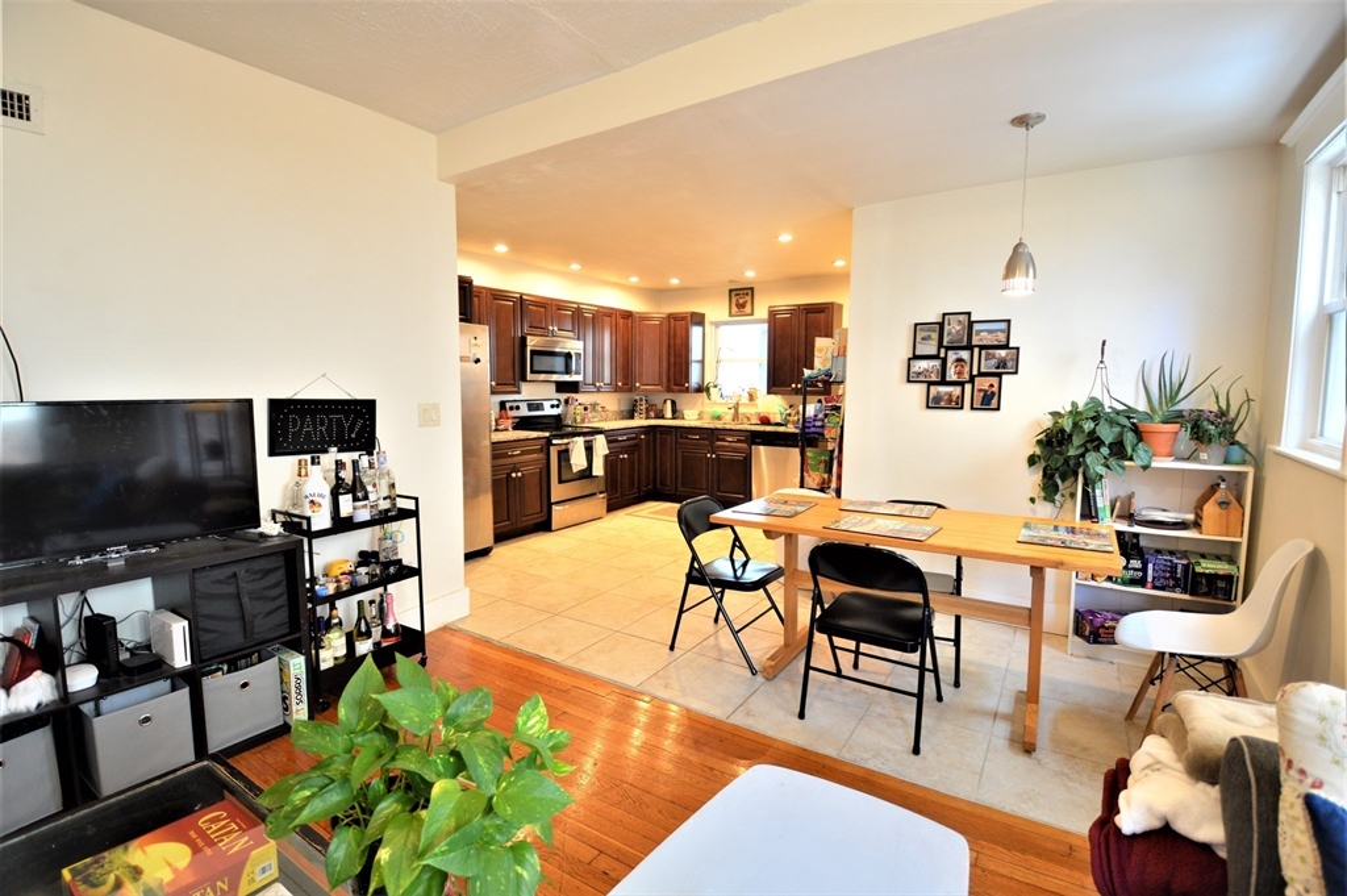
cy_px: 448
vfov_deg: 77.2
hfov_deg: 100.4
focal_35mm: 15
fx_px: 561
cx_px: 674
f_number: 3.5
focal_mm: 10
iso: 400
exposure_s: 1/20
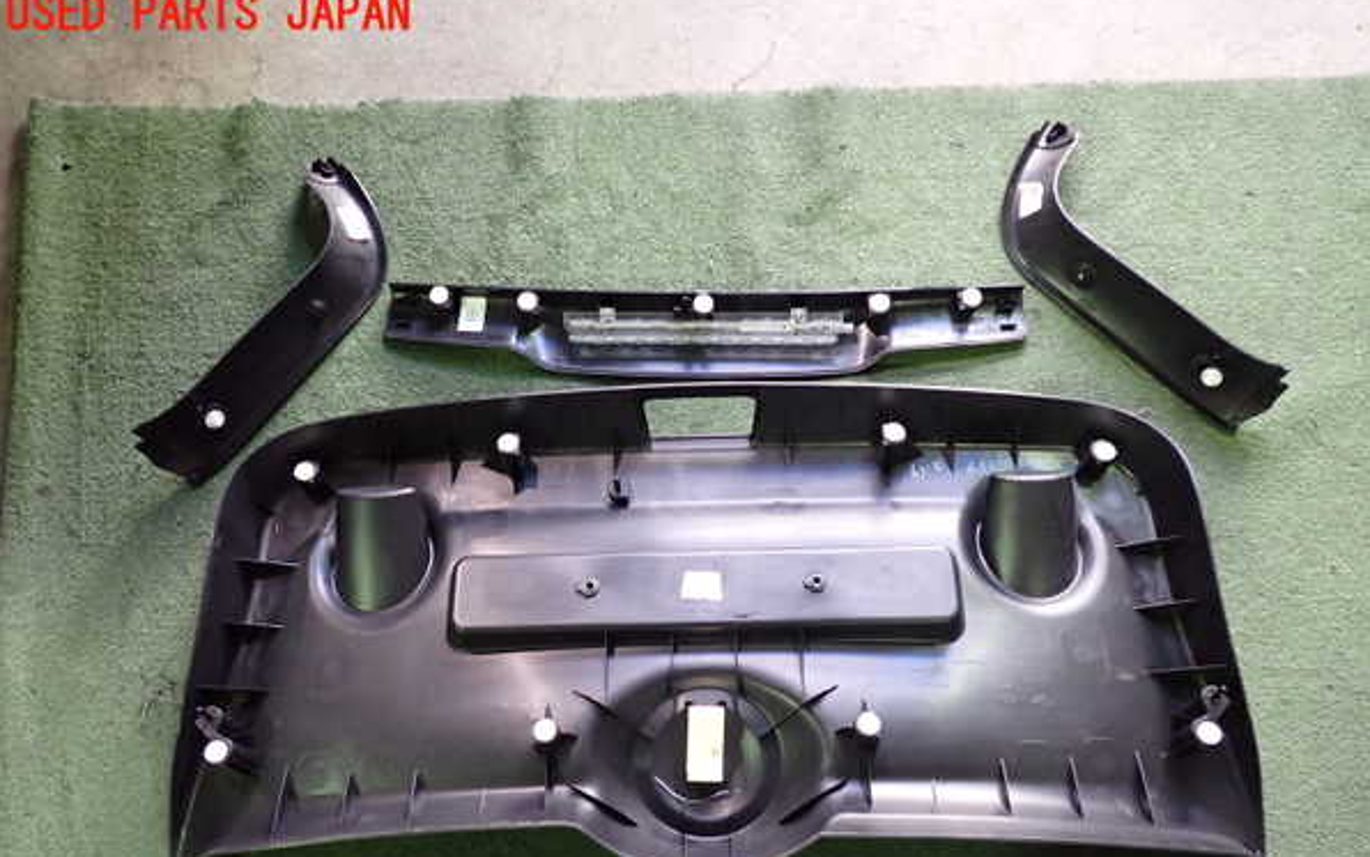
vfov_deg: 39.3
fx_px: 1195
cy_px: 503
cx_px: 683
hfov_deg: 59.6
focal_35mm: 32
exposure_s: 1/30
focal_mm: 5.4
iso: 400
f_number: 2.3
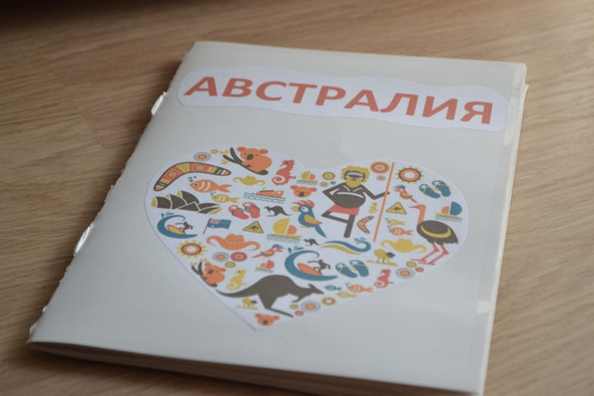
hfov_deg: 24.6
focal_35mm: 82
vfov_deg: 16.6
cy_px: 198
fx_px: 1361
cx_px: 297
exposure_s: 1/80
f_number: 5.6
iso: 400
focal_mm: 55
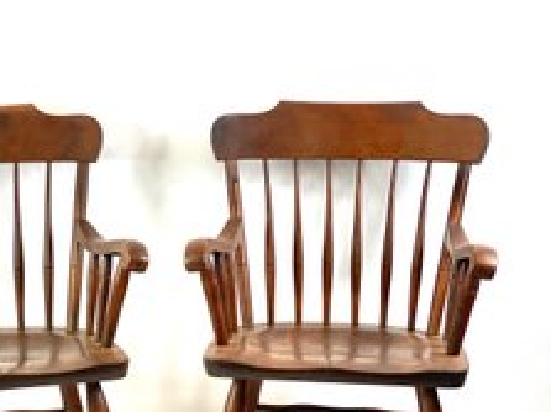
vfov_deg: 18.3
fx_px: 1273
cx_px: 147
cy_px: 302
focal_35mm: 80
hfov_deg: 24.2
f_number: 2
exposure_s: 1/120
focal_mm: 6
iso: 50
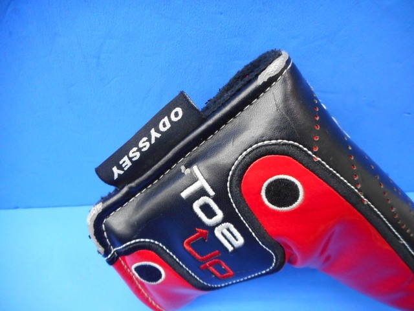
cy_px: 156
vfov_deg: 54.9
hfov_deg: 69.4
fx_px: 299
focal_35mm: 25
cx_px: 207
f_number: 3.7
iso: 320
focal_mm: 4.5
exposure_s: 1/30
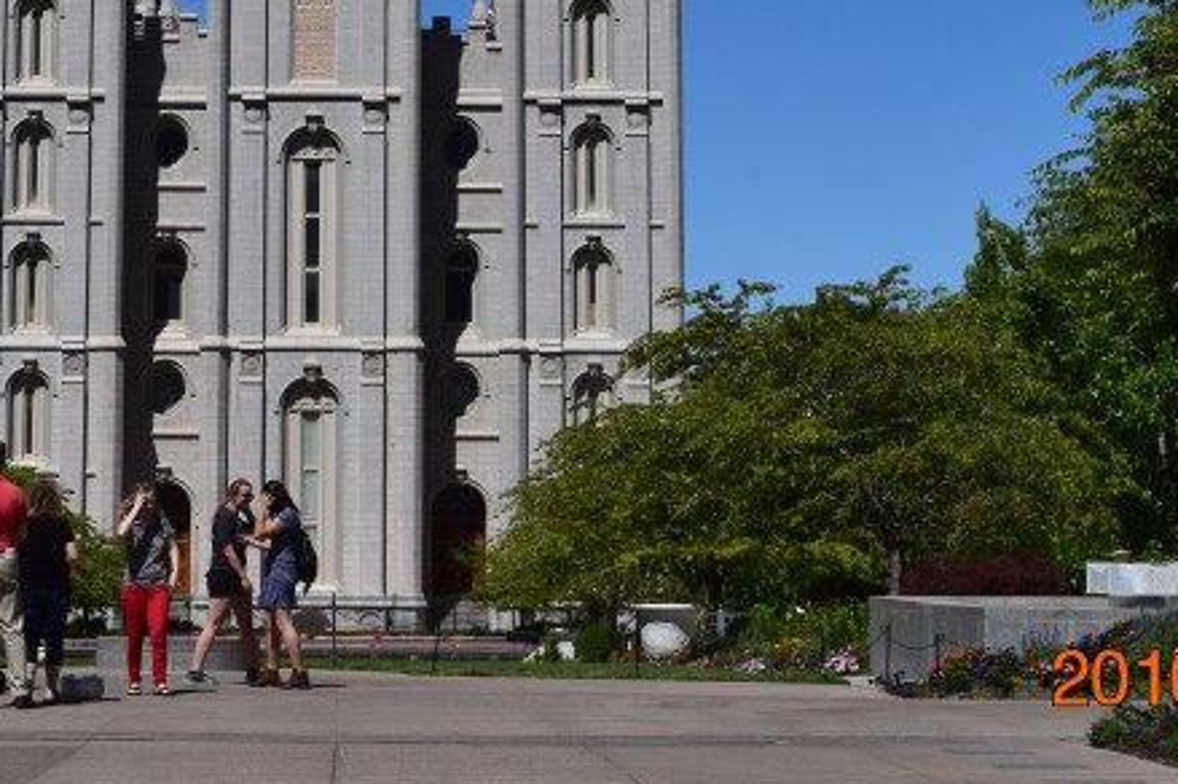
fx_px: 3662
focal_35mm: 112
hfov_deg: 18.2
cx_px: 330
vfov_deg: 12.0
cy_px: -99
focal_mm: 32
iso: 200
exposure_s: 1/500
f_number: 11
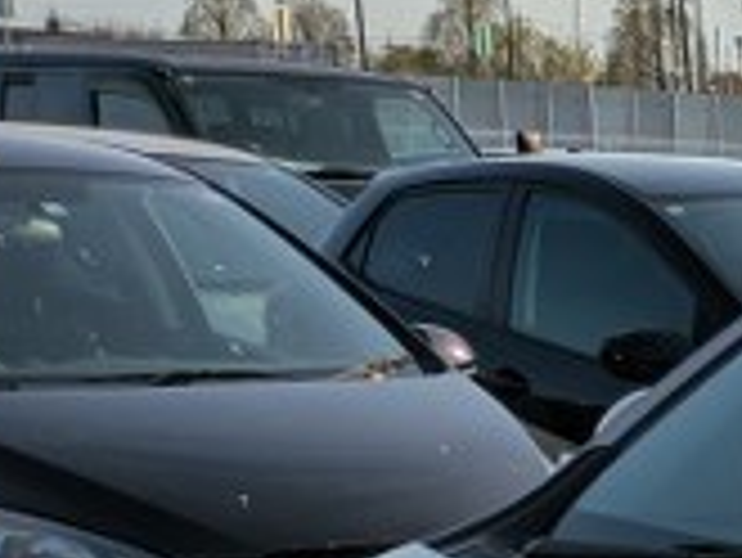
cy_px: 1071
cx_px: 1441
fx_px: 2596
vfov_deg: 11.2
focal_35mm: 121
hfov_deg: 14.0
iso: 45
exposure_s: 1/3559
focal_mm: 5.43
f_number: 1.89
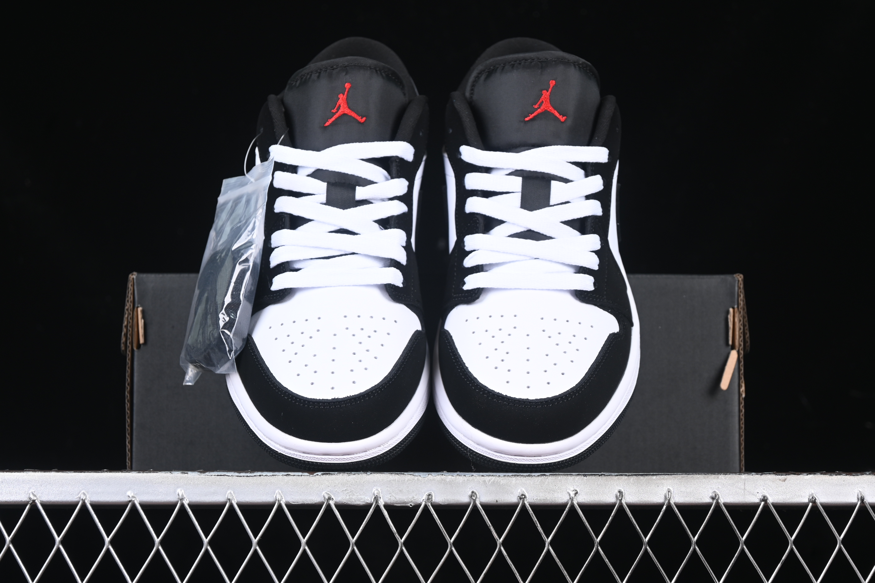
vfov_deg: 18.2
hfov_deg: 27.0
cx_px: 438
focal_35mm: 75
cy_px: 292
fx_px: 1823
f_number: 6.3
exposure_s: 1/60
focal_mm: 50
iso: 160
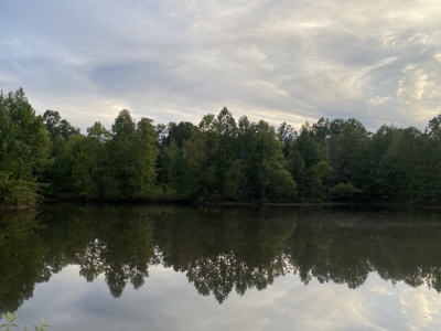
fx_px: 331
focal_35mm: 26
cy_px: 166
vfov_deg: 53.1
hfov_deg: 67.3
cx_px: 220
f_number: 1.8
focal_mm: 4.25
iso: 32
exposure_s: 1/217
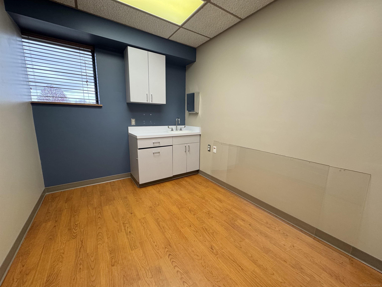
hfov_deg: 102.1
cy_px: 144
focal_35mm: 14
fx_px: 154
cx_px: 191
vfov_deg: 85.7
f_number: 2.2
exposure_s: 1/60
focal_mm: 2.22
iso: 160
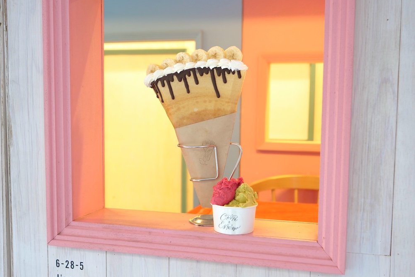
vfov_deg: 29.2
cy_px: 148
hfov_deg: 42.8
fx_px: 530
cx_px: 207
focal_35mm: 46
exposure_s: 1/60.2
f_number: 3.3
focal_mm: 22
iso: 640
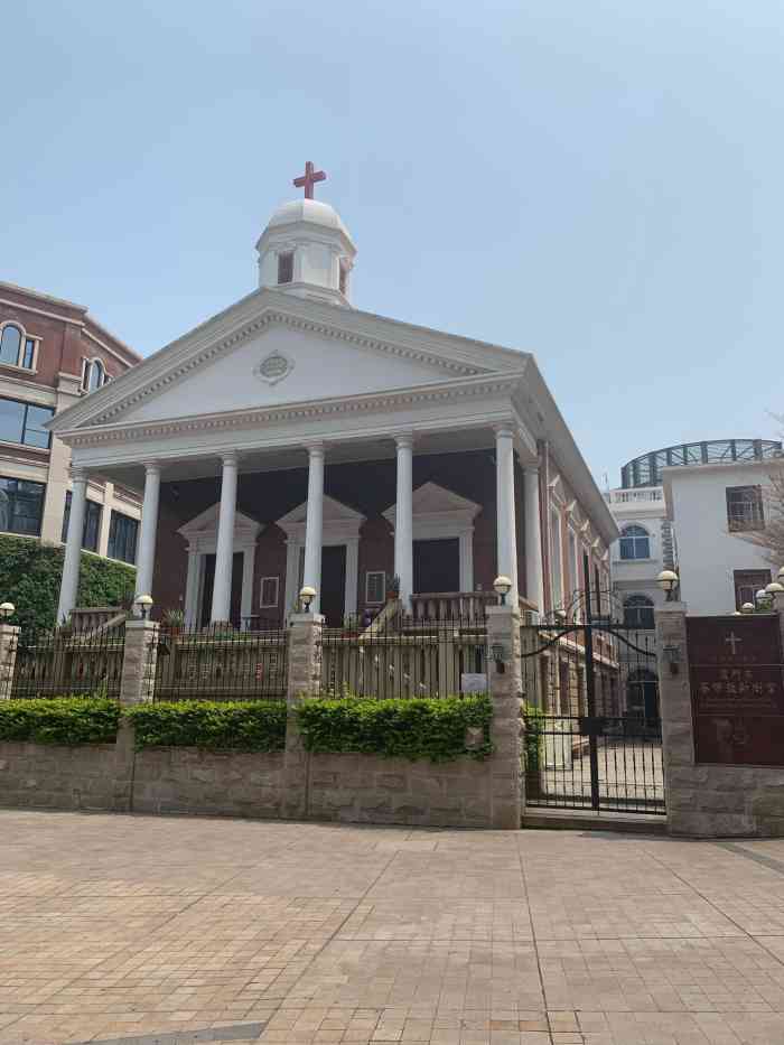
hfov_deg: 53.1
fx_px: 785
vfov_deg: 67.3
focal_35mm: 26
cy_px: 522
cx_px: 392
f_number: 1.8
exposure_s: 1/3788
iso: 25
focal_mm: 4.25
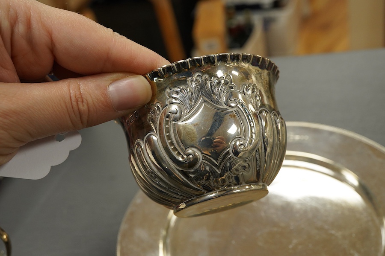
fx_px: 481
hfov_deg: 43.6
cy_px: 128
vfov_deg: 29.9
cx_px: 192
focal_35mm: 45
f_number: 13
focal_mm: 30
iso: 1600
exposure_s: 1/125
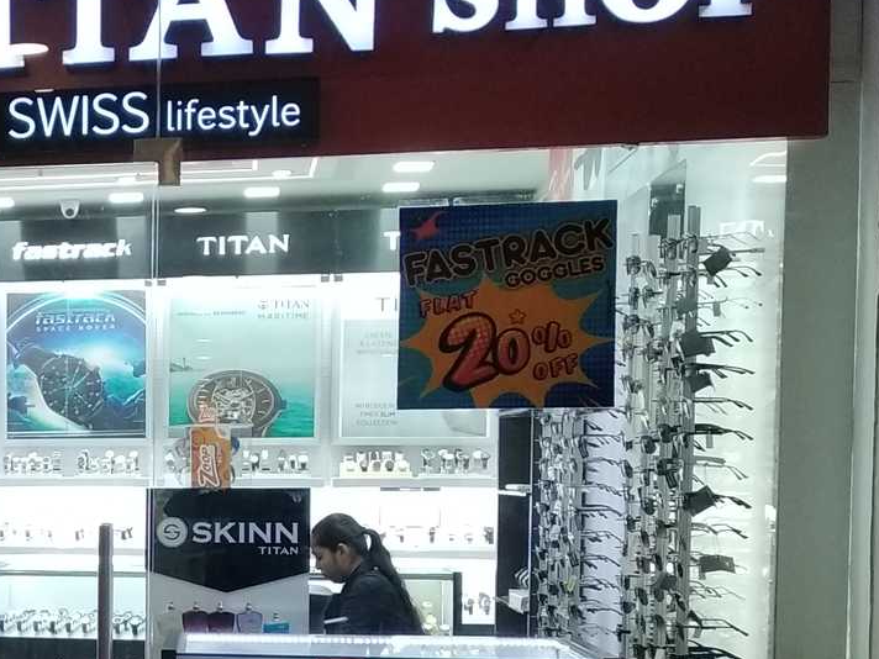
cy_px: 553
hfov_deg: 24.0
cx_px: -202
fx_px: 1854
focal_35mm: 73
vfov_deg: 19.9
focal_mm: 3.81
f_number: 2.2
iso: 250
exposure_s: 1/50
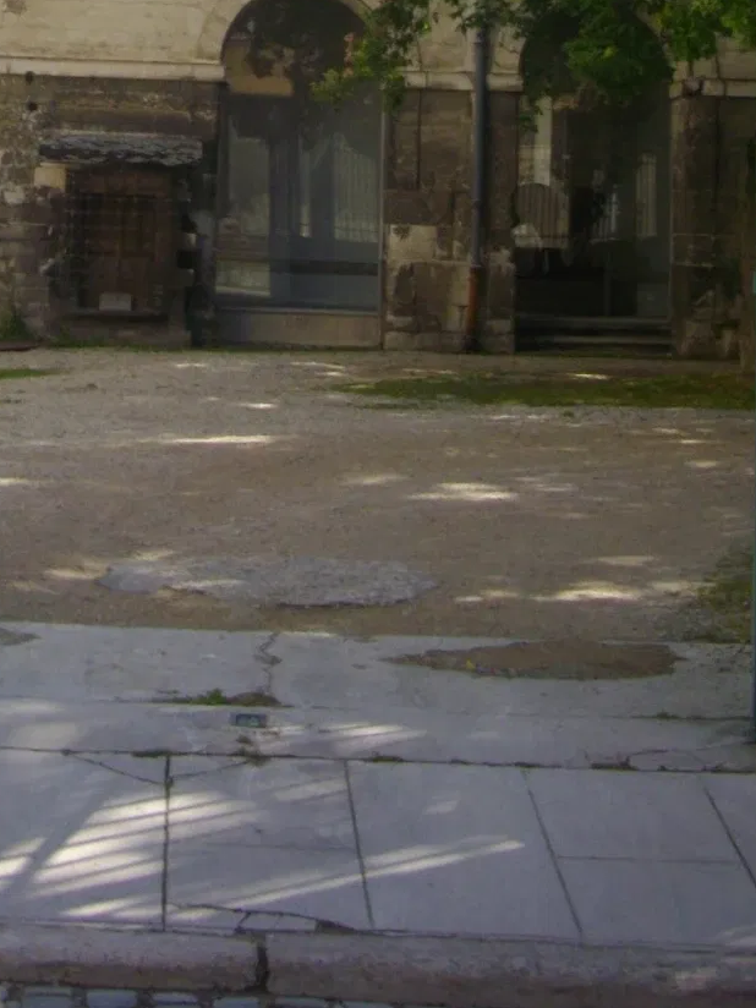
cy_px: -242
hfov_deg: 16.0
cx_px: 197
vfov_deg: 19.9
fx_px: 2679
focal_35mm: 92
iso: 100
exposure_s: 1/200
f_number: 5.6
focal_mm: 6.2
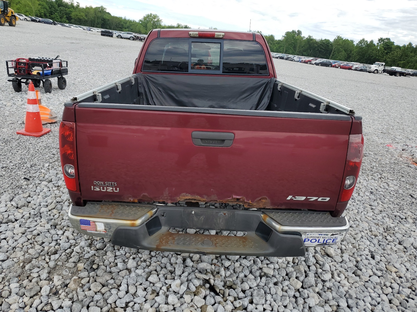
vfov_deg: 53.1
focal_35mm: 26
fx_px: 313
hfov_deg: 67.3
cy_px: 156
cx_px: 208
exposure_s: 1/1250
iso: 50
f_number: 1.5
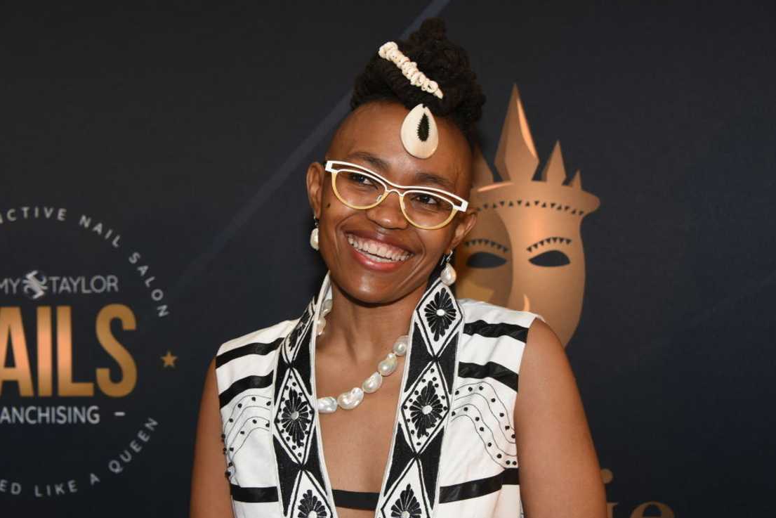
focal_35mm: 71
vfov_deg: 19.2
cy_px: 257
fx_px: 1531
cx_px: 393
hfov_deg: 28.5
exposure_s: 1/100
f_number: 7.1
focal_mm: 70
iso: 1000
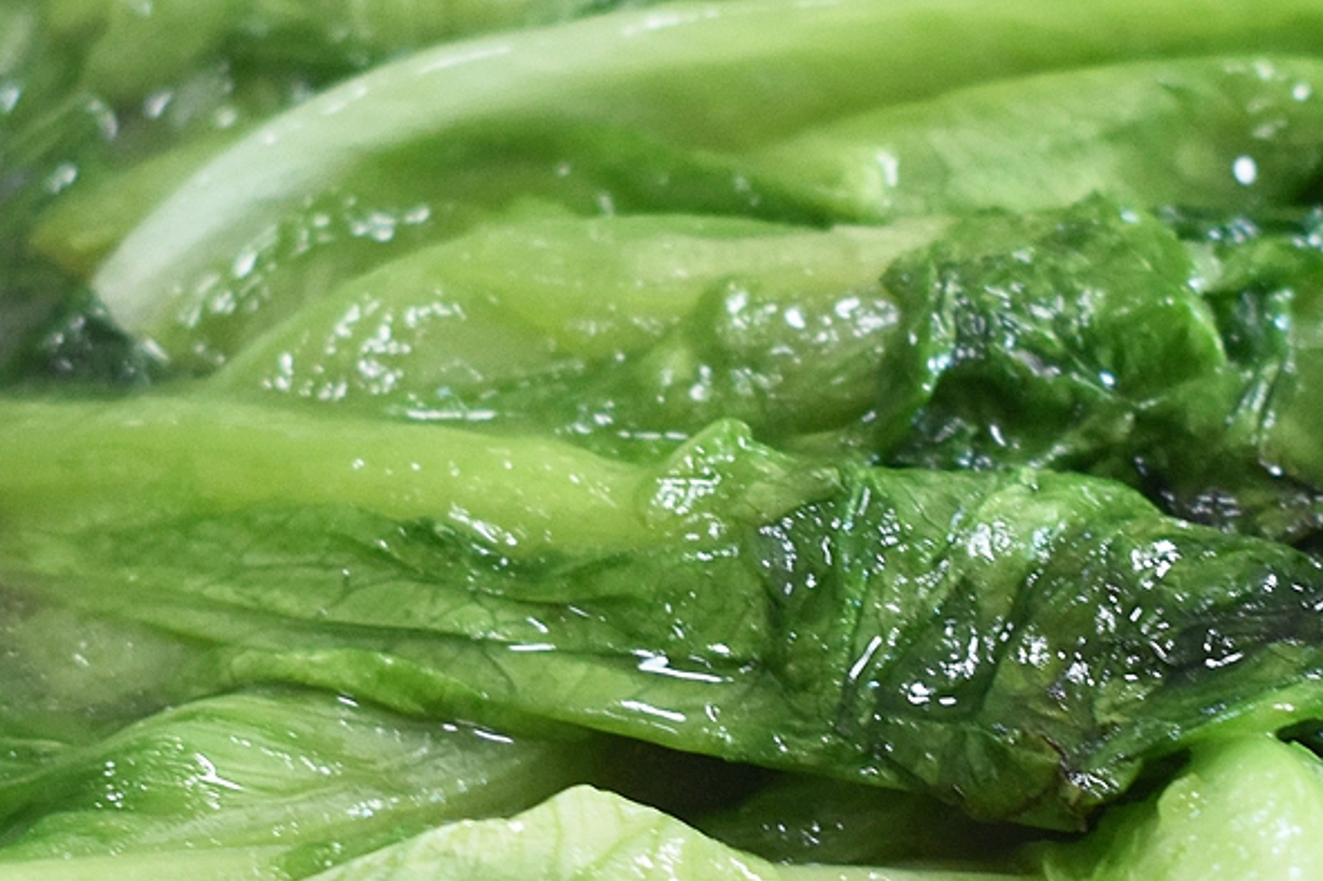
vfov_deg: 7.5
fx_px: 6723
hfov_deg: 11.2
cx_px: 469
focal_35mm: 183
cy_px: 435
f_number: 5
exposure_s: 1/60
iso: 1000
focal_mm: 40
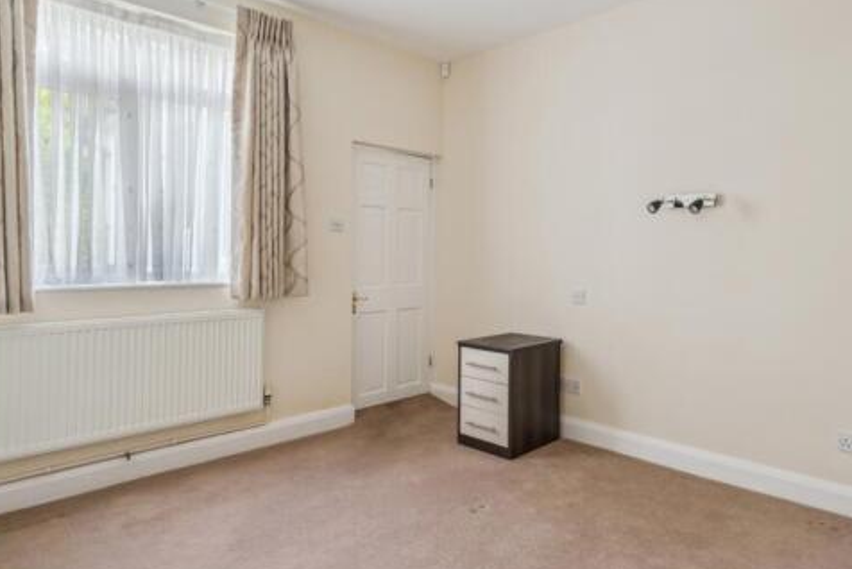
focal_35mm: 22
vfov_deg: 57.3
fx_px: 521
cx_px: 535
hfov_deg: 77.1
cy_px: 269
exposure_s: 1/15
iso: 640
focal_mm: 16
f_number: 5
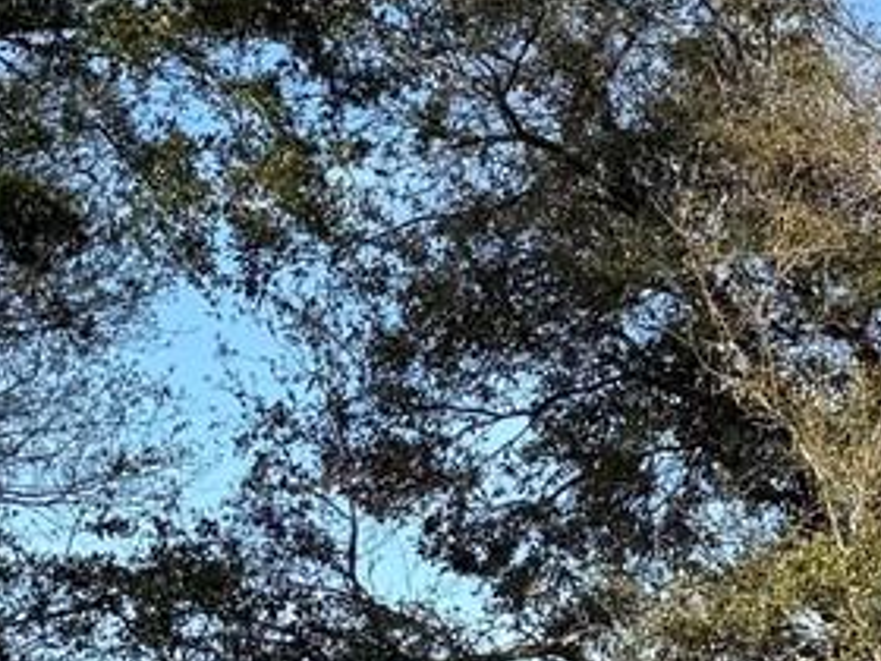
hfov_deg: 14.2
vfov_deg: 10.8
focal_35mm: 137
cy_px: 268
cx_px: 875
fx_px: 3487
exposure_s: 1/2611
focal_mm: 6.76
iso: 80
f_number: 1.78
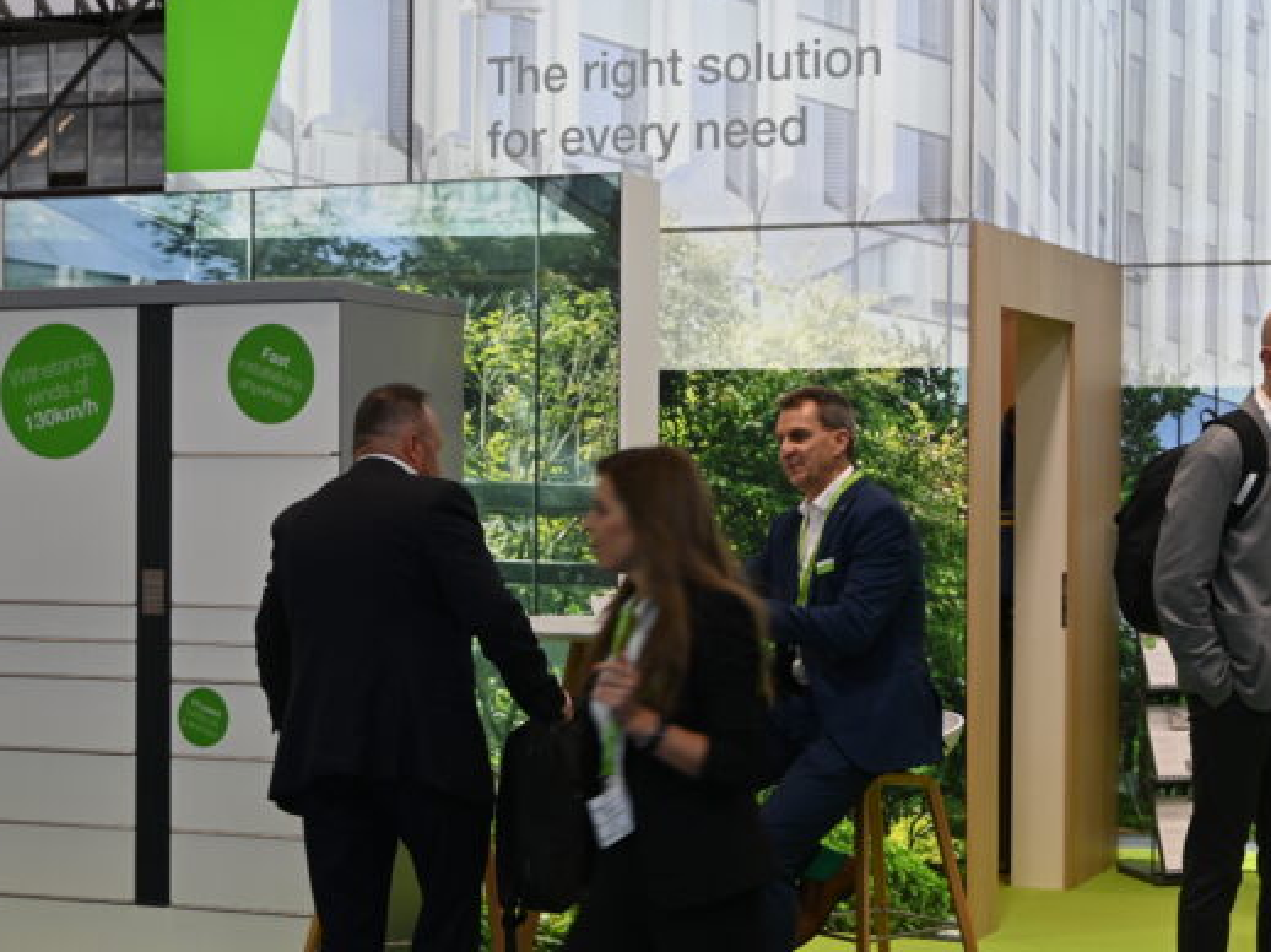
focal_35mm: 67
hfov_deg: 28.7
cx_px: 824
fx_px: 2472
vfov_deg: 21.8
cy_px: 501
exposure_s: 1/60
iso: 100
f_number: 5.6
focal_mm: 31.5
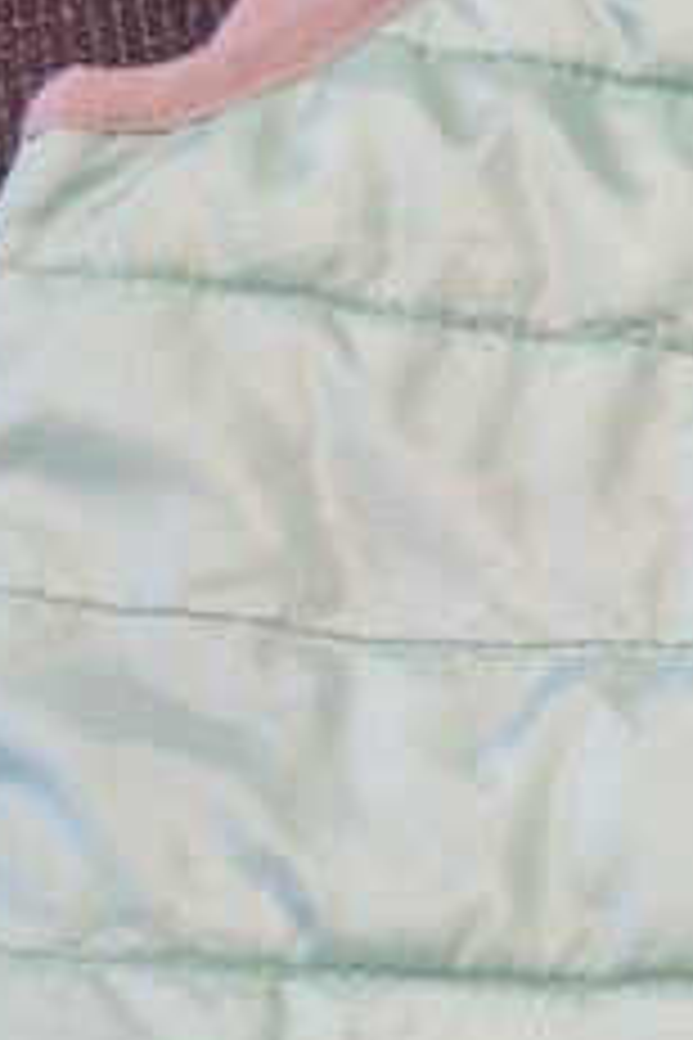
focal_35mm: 145
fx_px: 4187
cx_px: 1148
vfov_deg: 13.9
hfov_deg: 9.1
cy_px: 1054
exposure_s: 1/100
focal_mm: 5.4
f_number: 1.8
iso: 50
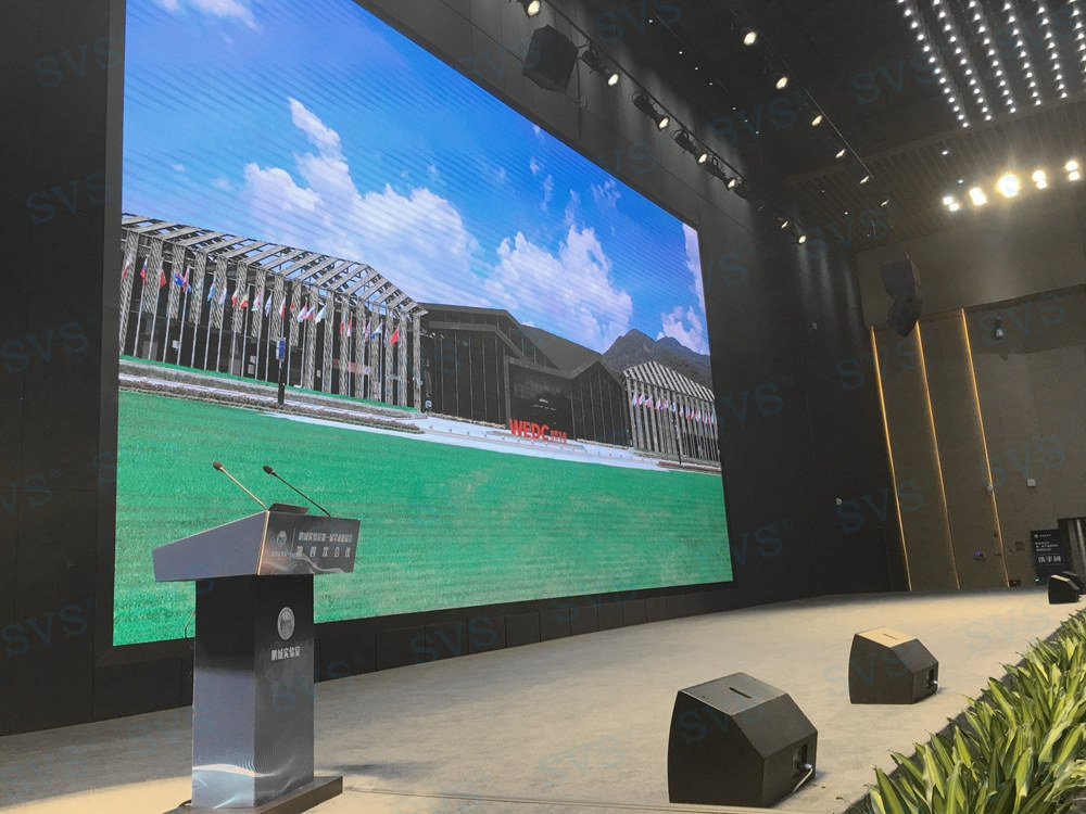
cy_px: 407
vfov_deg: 48.2
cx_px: 543
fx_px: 910
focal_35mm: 29
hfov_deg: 61.7
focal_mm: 4.15
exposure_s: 1/33
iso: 25
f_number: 2.2
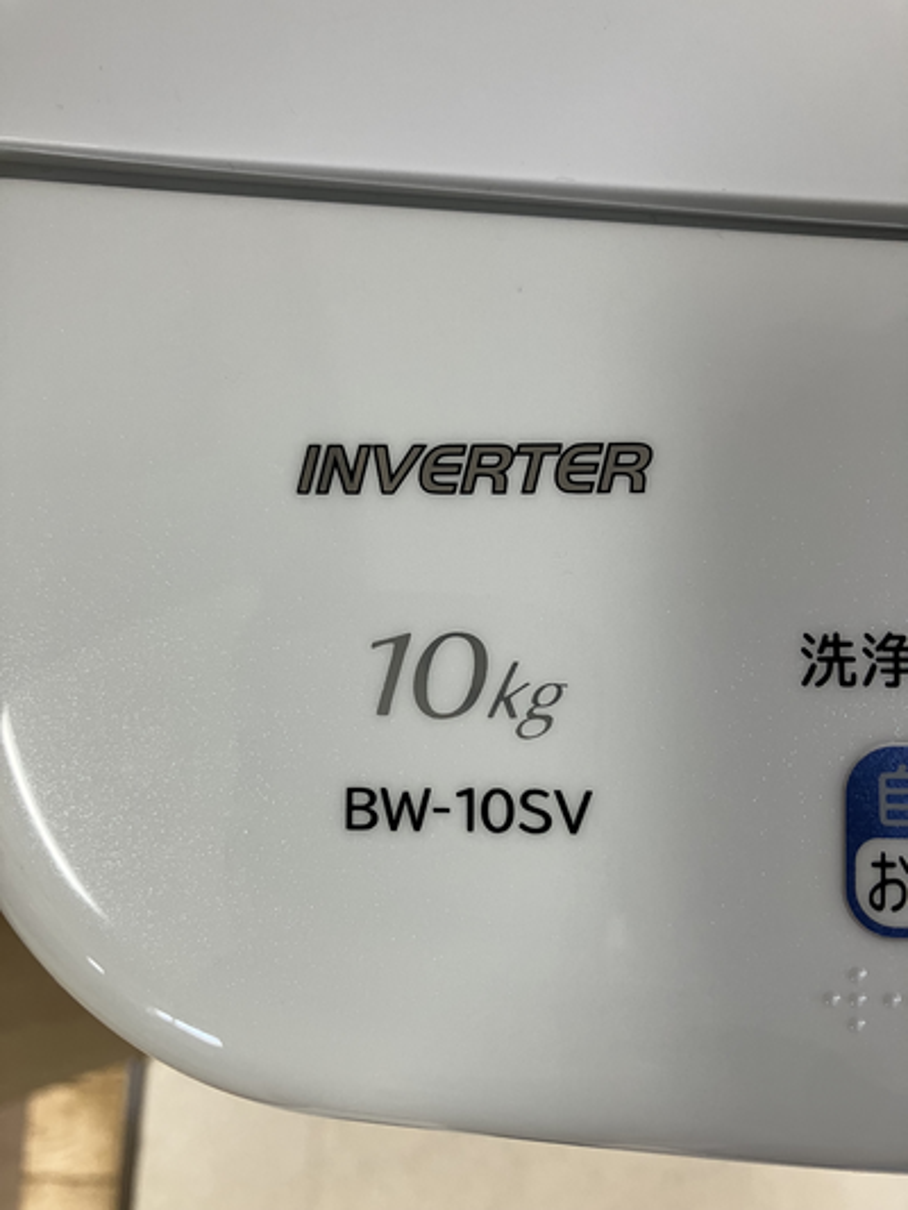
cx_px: 454
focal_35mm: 28
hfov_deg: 49.8
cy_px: 605
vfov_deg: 63.4
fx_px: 979
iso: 80
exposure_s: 1/50
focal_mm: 3.99
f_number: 1.8
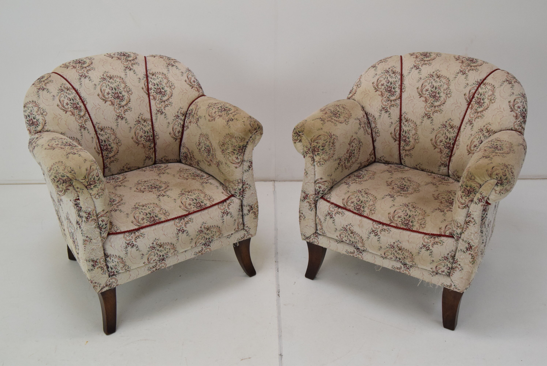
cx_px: 274
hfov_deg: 49.5
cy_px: 183
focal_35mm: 39
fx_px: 593
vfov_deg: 34.3
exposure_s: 1/250
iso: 1600
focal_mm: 26
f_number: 8
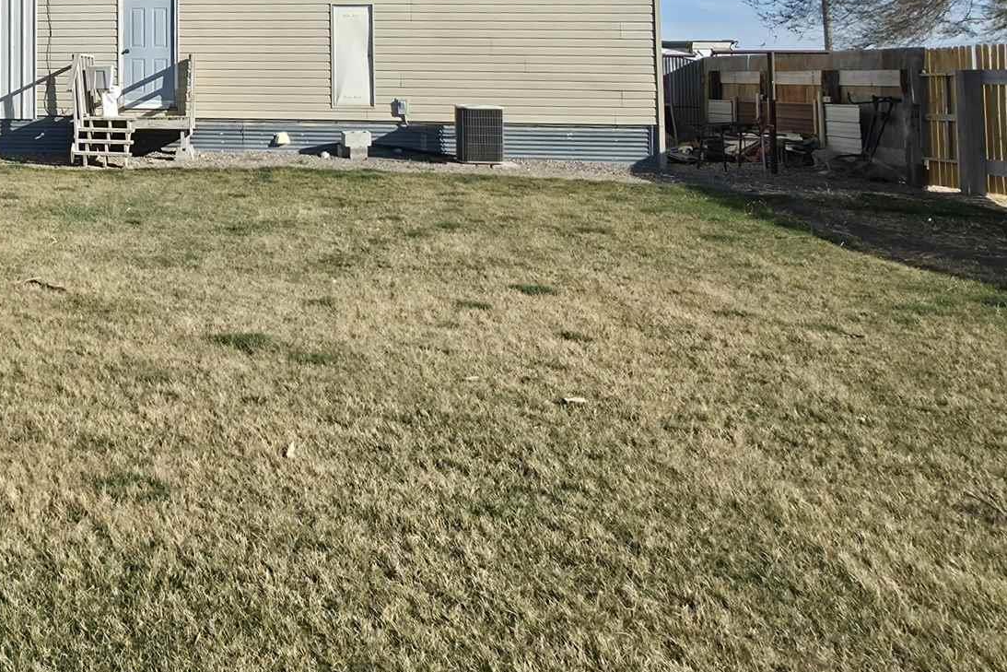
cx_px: 51
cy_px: -15
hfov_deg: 44.7
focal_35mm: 38
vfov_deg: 32.1
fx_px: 1063
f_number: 1.9
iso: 16
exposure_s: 1/909
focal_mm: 2.2
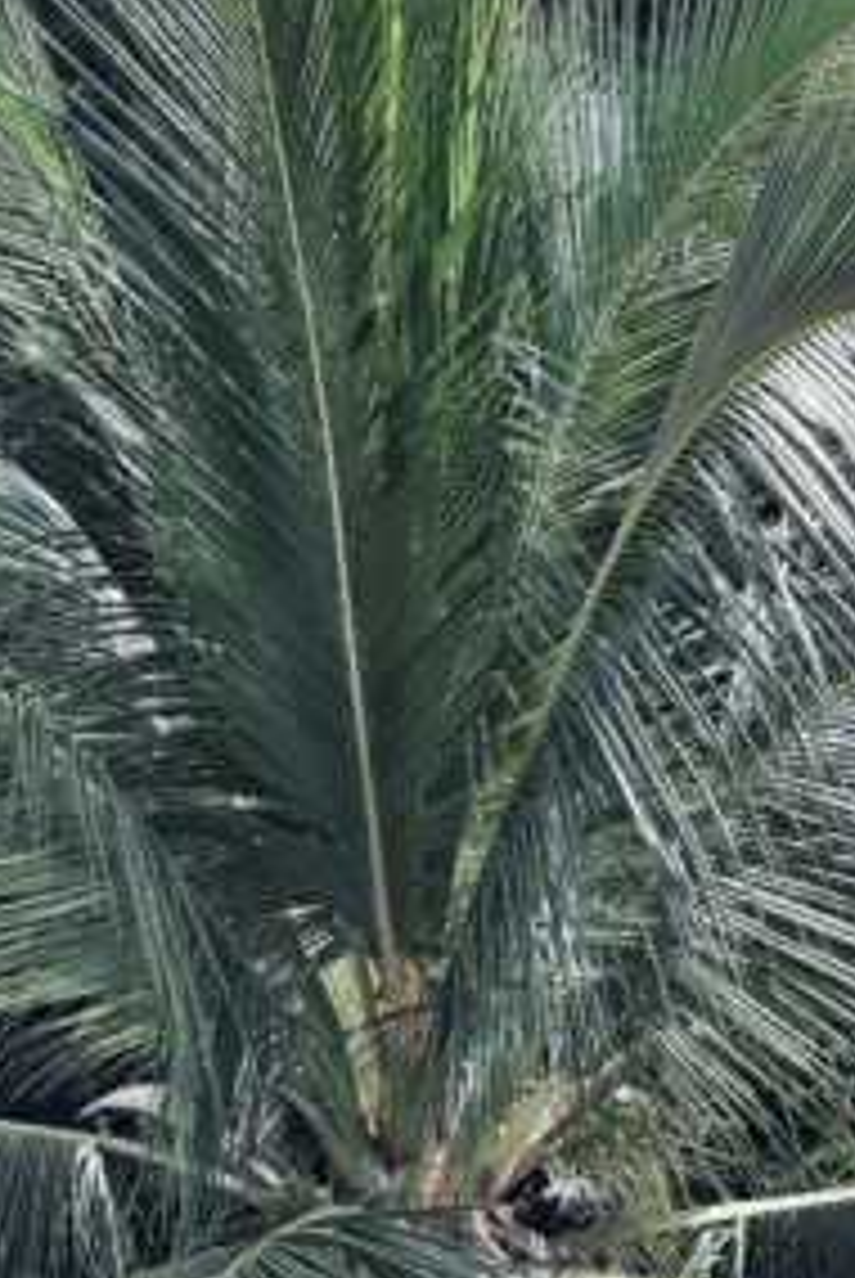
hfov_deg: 21.9
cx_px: 353
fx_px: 2203
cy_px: 601
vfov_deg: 32.3
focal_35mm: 62
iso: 64
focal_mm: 6.86
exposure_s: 1/880
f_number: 1.78
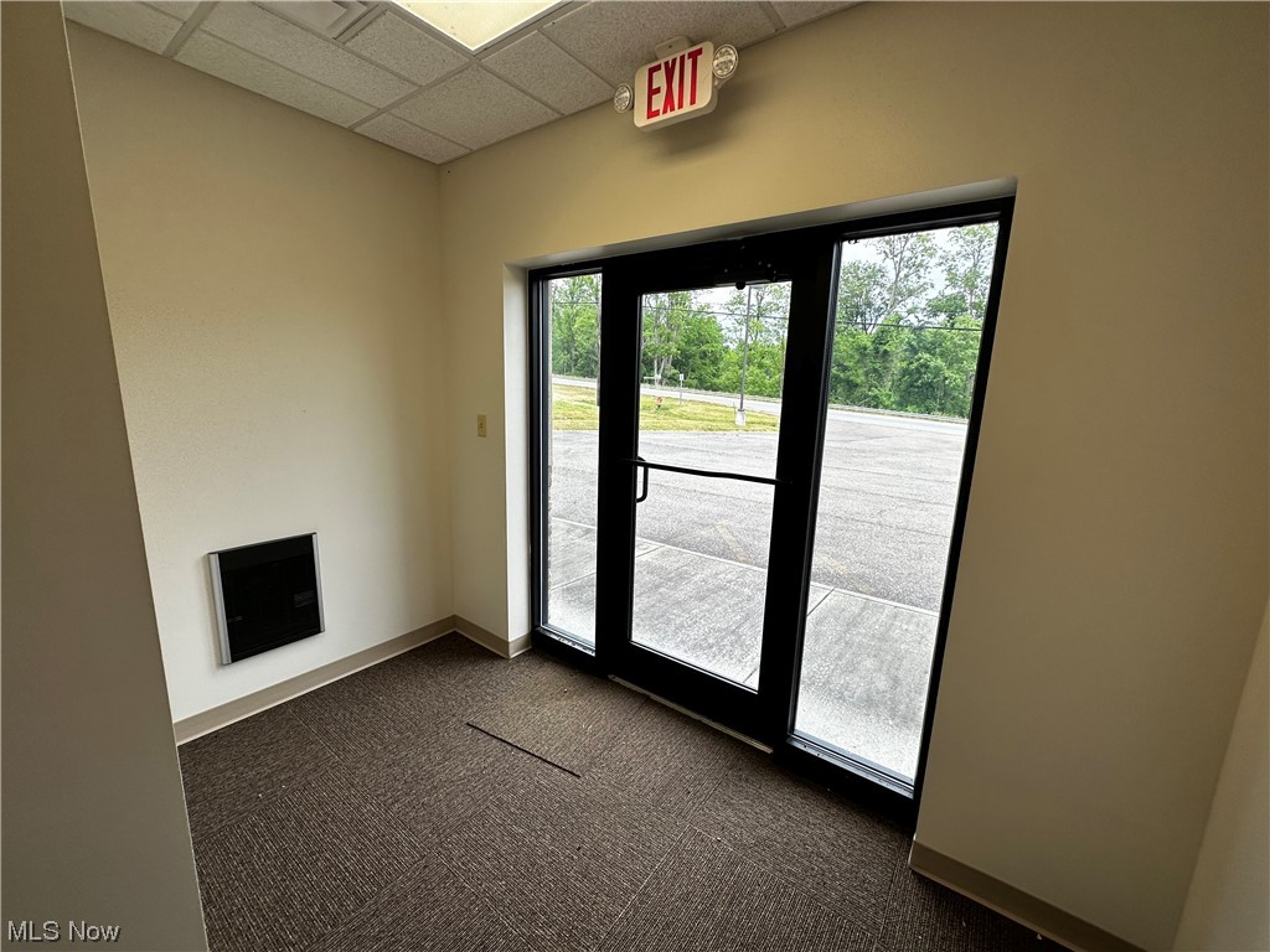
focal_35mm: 14
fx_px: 514
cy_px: 476
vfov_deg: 85.7
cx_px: 635
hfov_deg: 102.1
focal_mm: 2.22
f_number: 2.2
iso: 40
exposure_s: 1/201
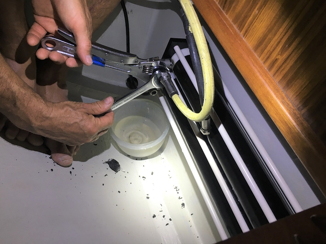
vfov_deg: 48.2
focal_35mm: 29
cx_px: 163
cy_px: 122
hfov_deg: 61.7
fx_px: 273
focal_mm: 4.15
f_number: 2.2
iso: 64
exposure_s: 1/30
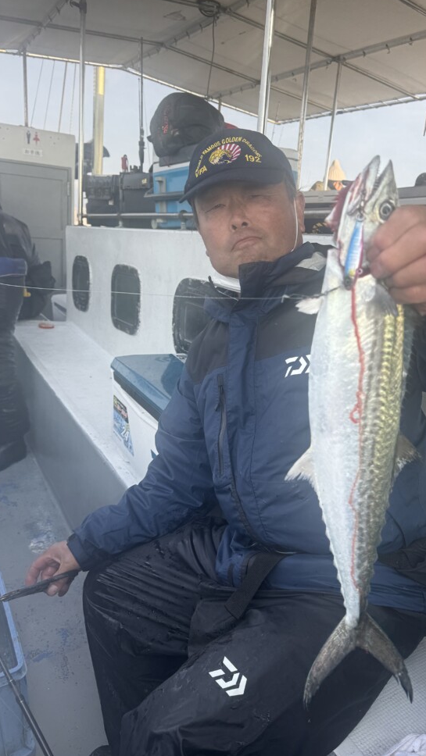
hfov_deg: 42.3
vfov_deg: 69.8
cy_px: 369
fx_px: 542
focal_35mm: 27
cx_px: 286
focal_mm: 6.76
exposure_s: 1/1042
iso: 80
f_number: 1.78
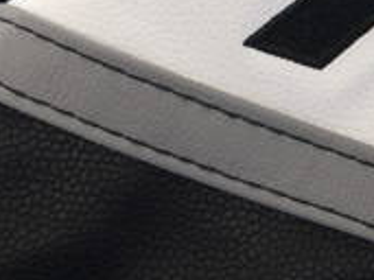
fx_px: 2505
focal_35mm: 232
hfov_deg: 8.5
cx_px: 295
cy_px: 4
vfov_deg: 6.4
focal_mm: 31
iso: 320
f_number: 5
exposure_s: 1/60
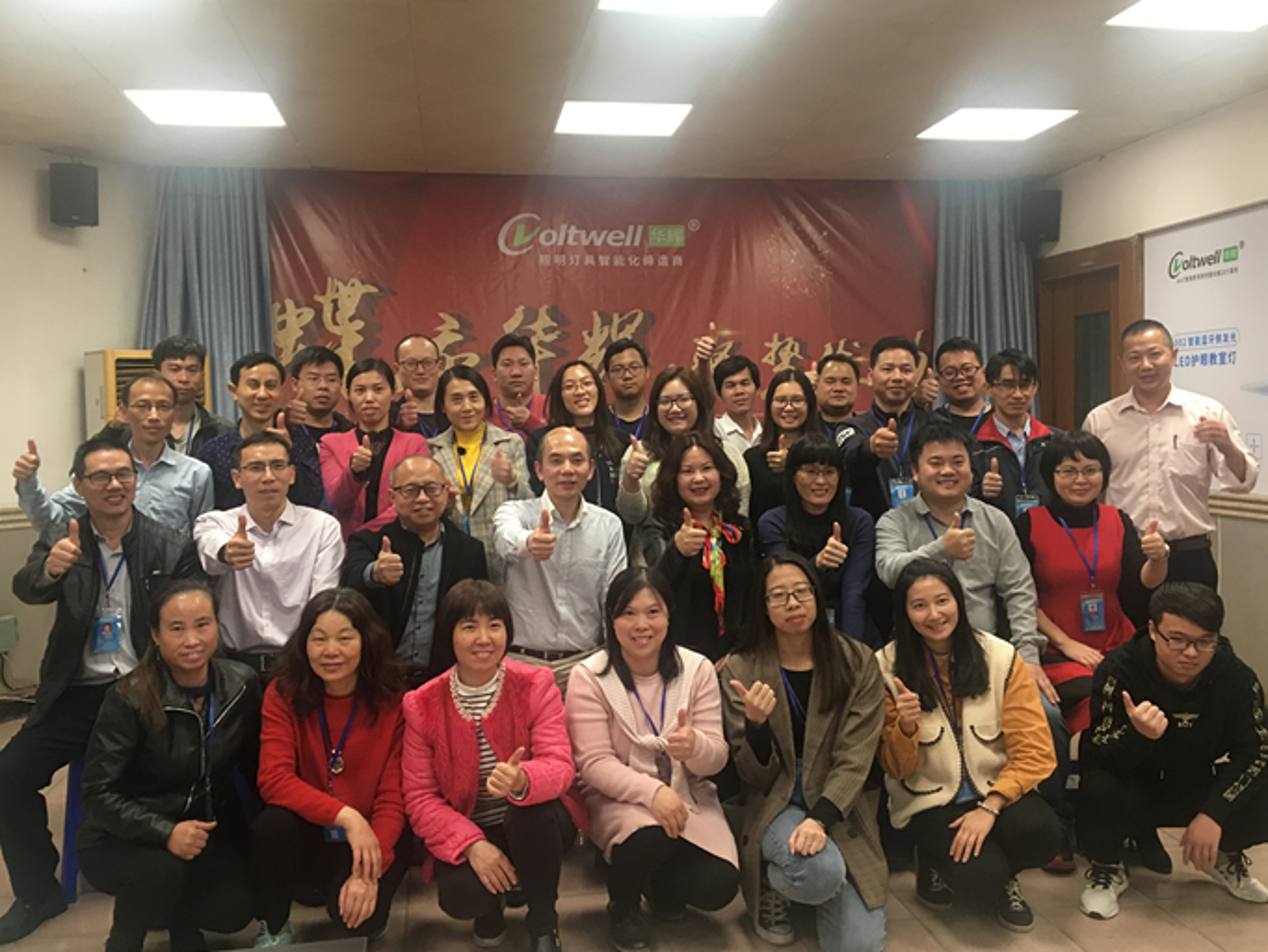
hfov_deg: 53.9
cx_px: 643
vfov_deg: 41.8
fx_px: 1246
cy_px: 459
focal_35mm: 34
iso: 100
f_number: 2.2
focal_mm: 4.15
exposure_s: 1/33
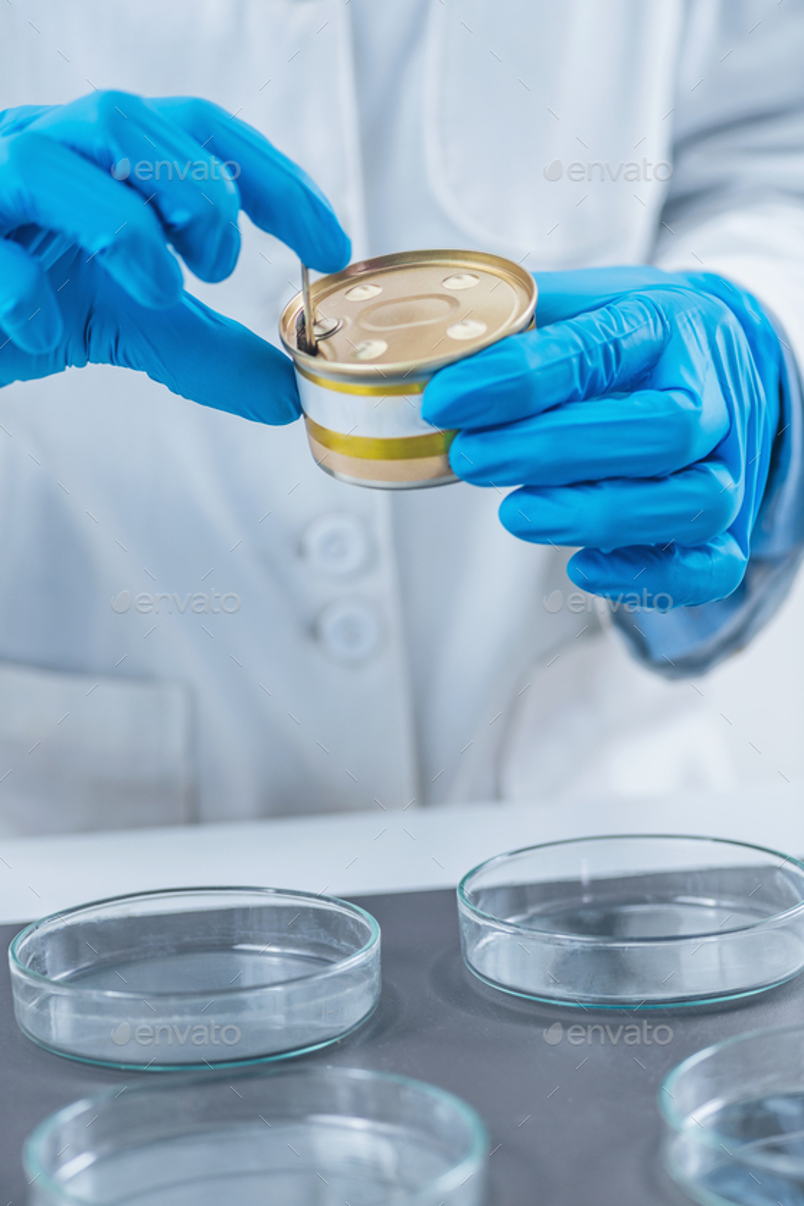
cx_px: 388
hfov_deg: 12.3
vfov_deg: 18.4
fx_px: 3718
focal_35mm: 111
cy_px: 591
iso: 64
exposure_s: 1/200
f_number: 4
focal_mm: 105
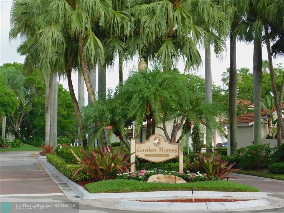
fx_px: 541
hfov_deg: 29.4
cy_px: 106
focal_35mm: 66
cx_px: 142
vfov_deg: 22.3
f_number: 4.2
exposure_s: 1/100
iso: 125
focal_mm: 11.7
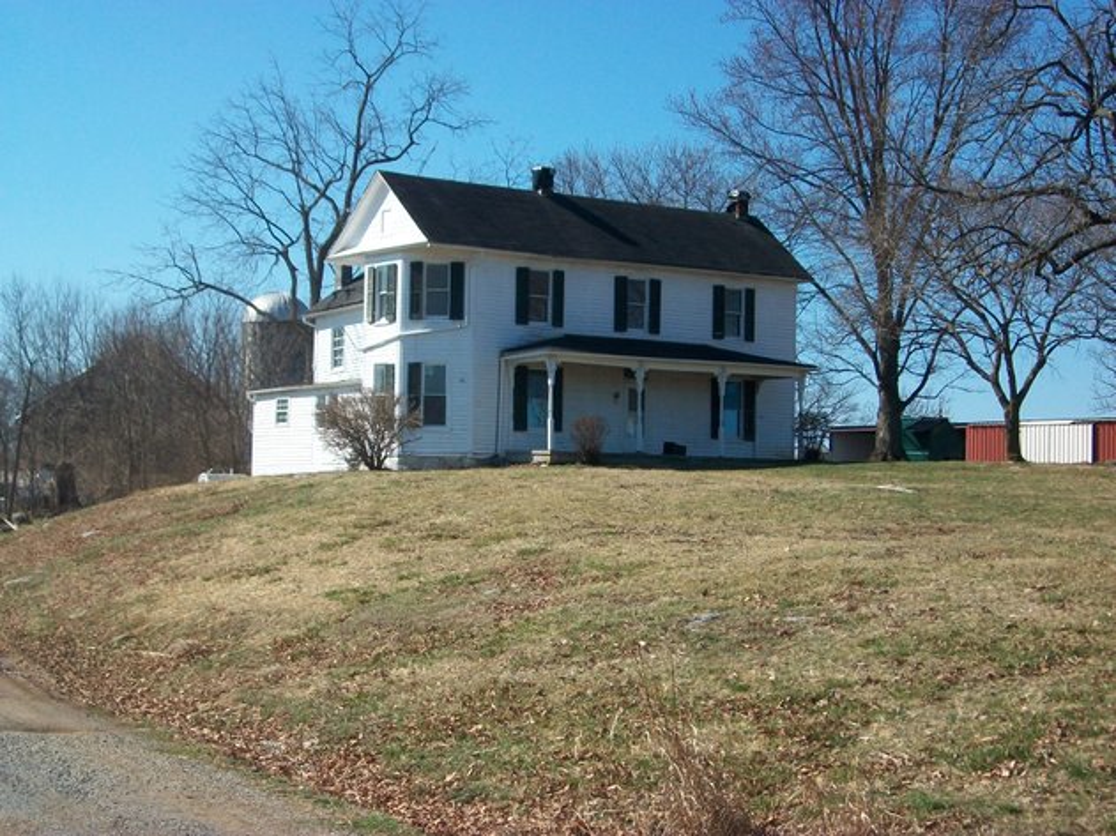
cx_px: 558
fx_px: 2127
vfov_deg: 22.2
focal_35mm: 66
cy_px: 418
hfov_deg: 29.4
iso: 80
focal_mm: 11
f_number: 4.1
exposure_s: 1/800
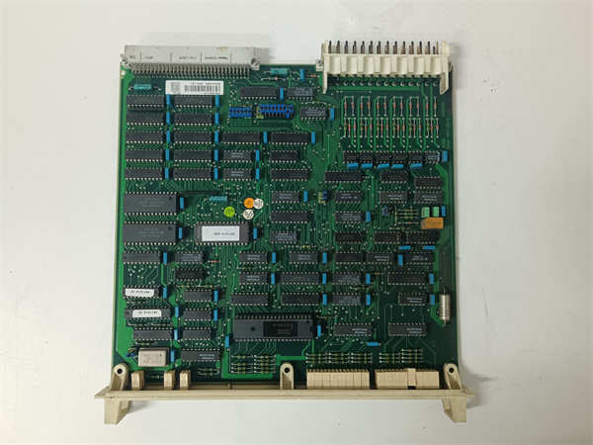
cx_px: 296
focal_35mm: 27
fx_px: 463
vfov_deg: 51.4
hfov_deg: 65.3
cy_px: 222
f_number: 1.9
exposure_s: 1/33.3
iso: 644
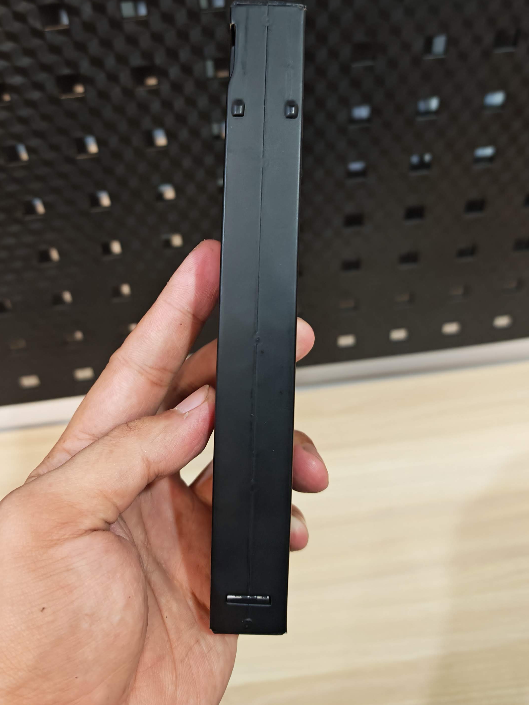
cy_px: 258
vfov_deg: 52.0
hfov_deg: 40.7
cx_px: 244
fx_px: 713
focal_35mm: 35
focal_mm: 6.83
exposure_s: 1/25
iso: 250
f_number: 2
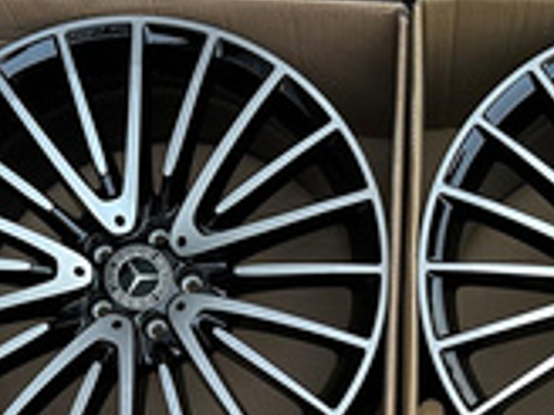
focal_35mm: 66
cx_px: 409
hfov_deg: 29.0
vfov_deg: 20.1
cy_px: 563
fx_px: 1056
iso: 250
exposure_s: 1/74
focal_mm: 6.86
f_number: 1.78
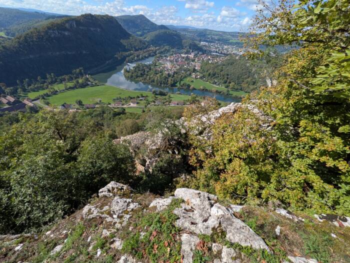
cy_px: 132
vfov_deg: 85.7
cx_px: 175
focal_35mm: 14
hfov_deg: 102.0
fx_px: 142
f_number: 2.2
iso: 50
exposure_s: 1/1658
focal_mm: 1.83
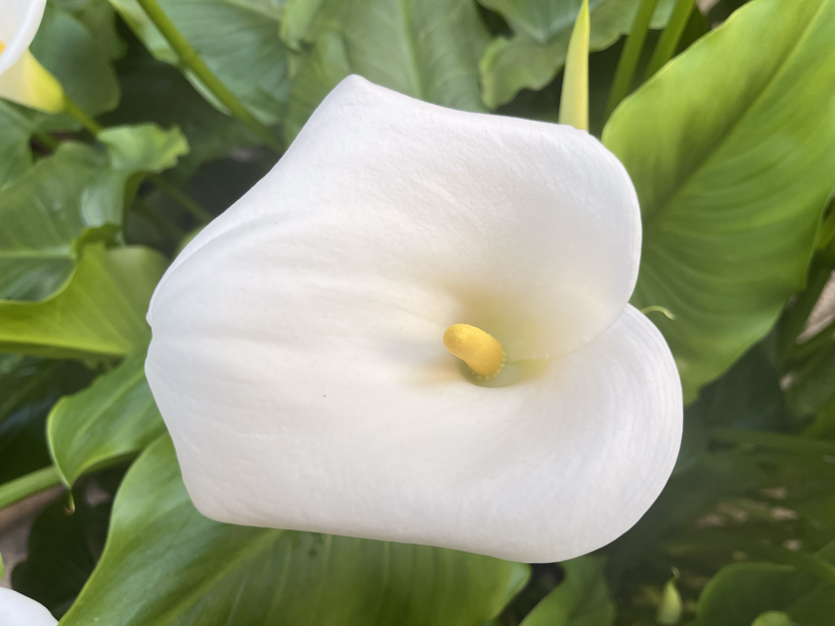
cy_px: 313
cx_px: 418
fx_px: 627
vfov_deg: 53.1
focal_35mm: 26
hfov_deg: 67.3
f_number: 1.6
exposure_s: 1/361
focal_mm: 5.1
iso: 50
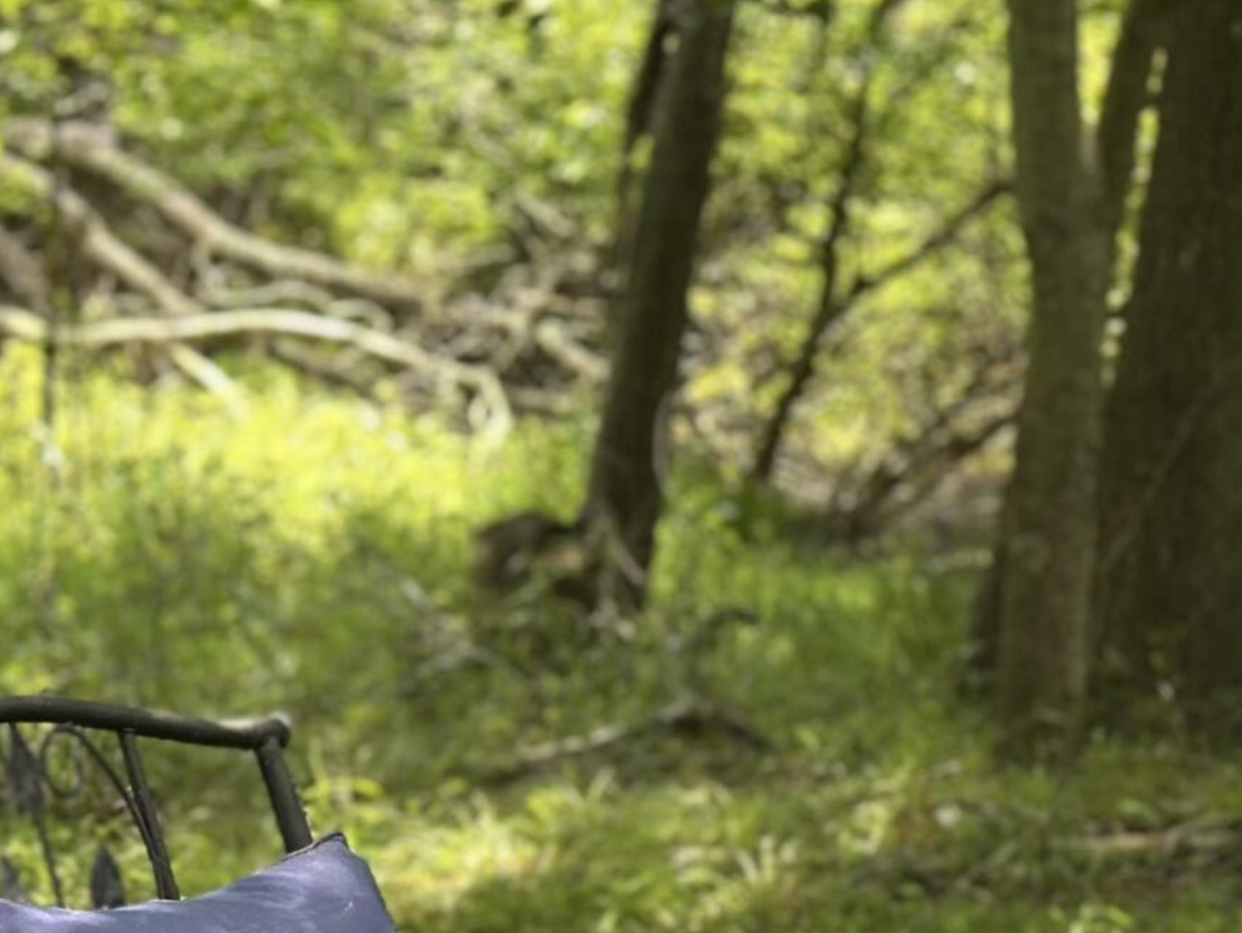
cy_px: 1215
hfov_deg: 11.8
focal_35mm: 166
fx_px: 5958
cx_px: 219
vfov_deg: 8.8
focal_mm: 6.86
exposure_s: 1/309
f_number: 1.78
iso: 80
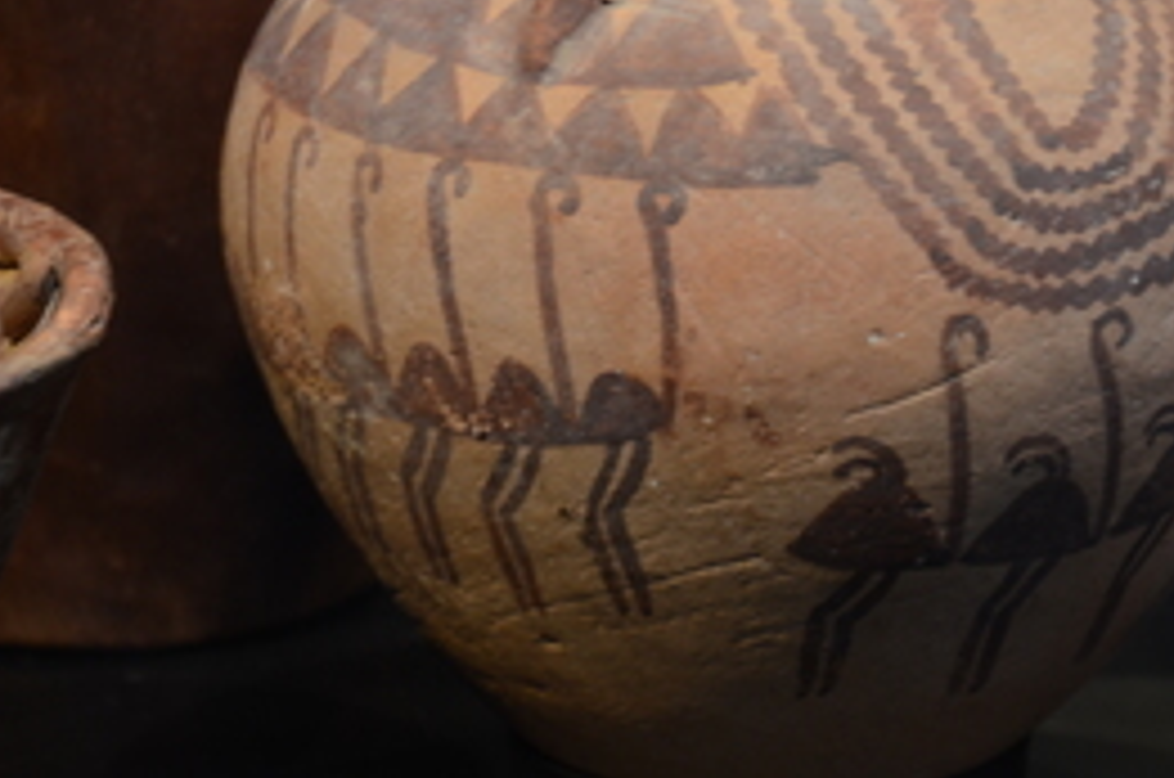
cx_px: 778
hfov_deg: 10.5
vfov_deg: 6.9
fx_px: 6413
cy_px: 281
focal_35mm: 197
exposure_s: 1/25
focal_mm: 78
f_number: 5.3
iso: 640
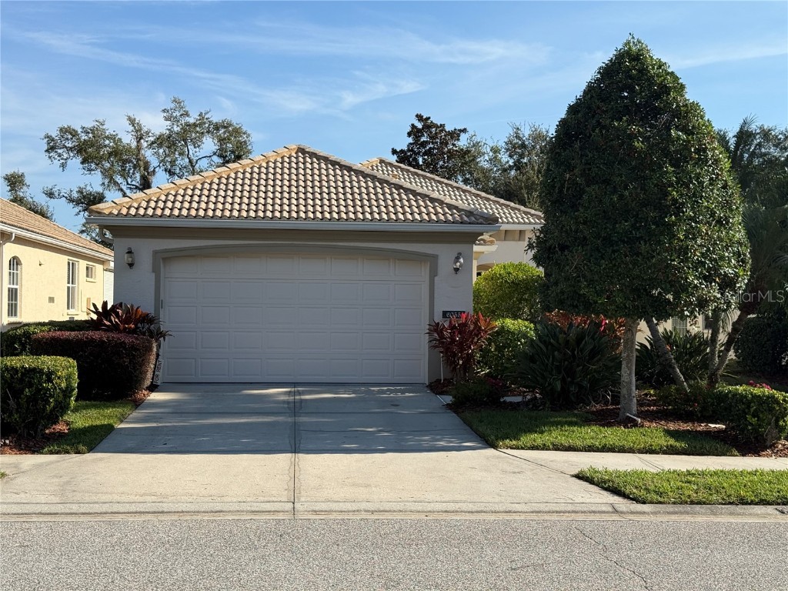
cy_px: 296
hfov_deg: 39.7
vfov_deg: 30.3
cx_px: 394
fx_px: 1093
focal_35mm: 48
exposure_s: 1/3891
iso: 64
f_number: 1.78
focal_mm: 6.76
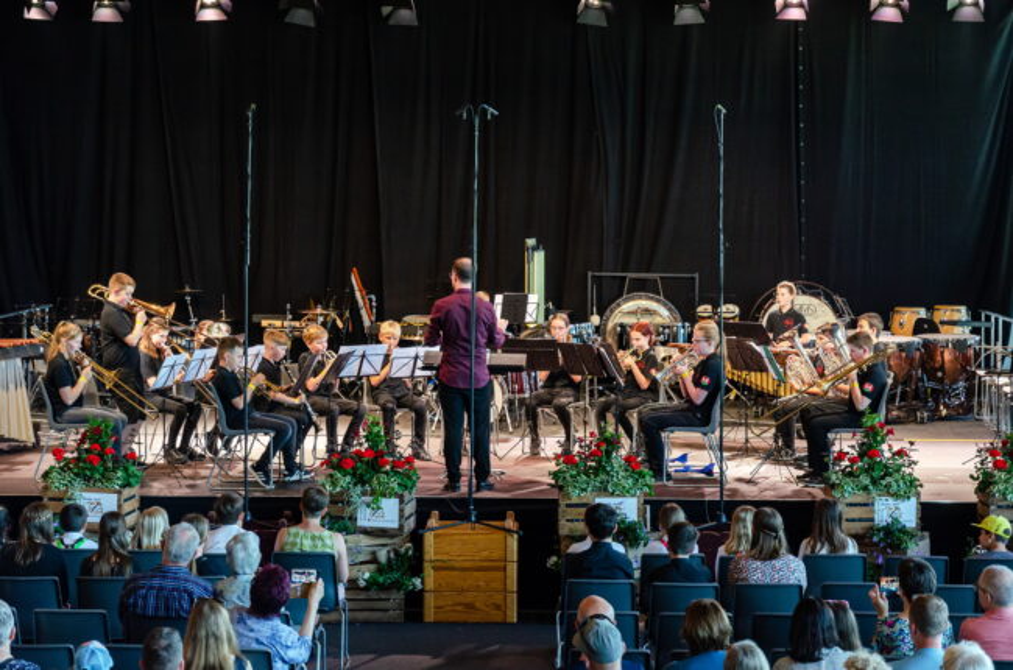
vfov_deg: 18.8
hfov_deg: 28.1
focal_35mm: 72
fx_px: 2021
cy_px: 335
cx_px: 506
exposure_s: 1/100
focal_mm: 48
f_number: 3.5
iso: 800
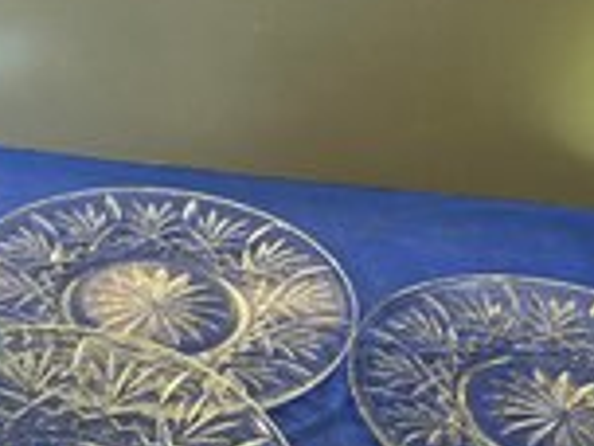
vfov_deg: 26.3
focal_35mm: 54
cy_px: 381
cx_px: 174
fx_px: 927
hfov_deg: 35.0
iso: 250
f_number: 1.78
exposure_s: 1/60
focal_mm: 6.86
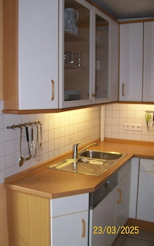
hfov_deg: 32.7
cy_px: 121
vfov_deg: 50.4
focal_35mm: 39
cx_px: 63
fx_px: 261
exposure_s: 1/64
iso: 80
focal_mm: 6
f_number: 2.7
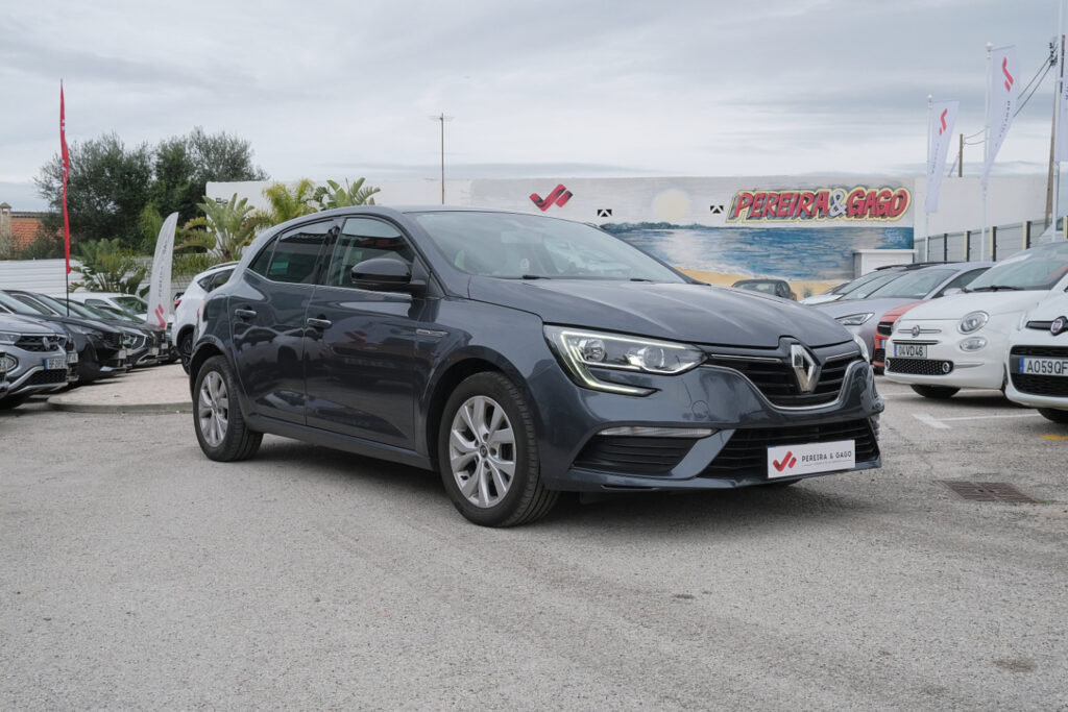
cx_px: 534
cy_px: 356
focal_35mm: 37
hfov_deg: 51.9
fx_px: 1098
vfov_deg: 36.0
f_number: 9
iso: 500
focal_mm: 24.9
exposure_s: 1/80
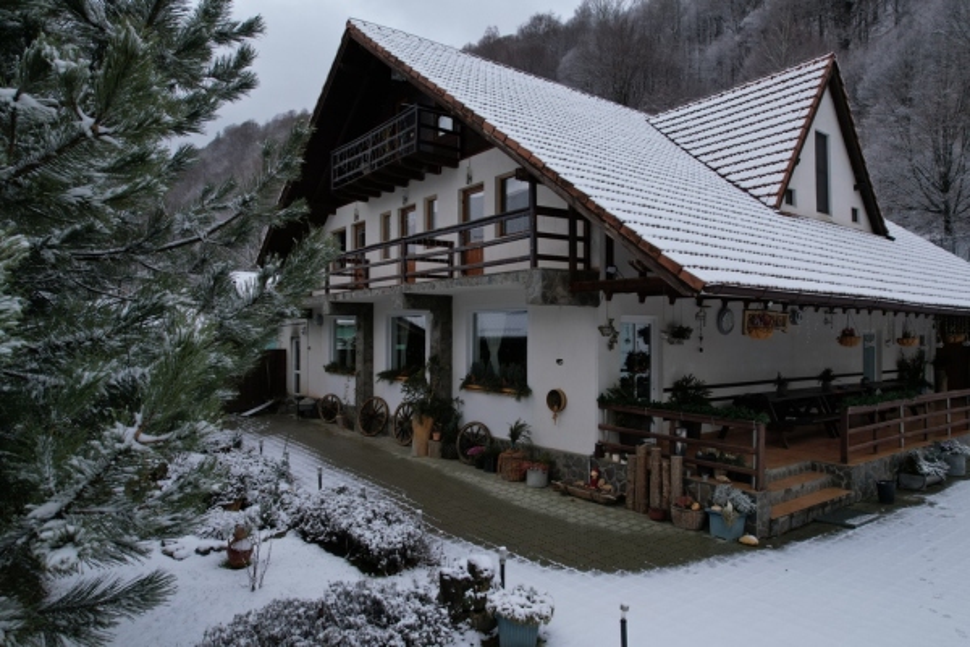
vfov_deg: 57.2
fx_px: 593
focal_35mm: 22
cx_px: 485
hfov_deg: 78.6
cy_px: 324
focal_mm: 8.38
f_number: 2.8
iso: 100
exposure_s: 1/500
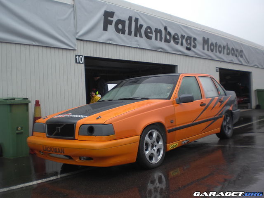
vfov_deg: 39.7
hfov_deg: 51.4
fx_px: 275
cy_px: 99
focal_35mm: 36
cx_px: 132
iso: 50
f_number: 3.1
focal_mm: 6.3
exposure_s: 1/80
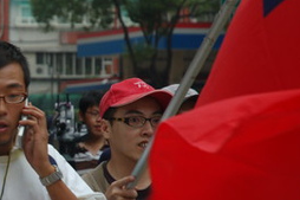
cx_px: -30
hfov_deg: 8.2
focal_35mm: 248
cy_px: 141
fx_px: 2065
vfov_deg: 5.5
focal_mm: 70
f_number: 4.5
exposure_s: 1/160
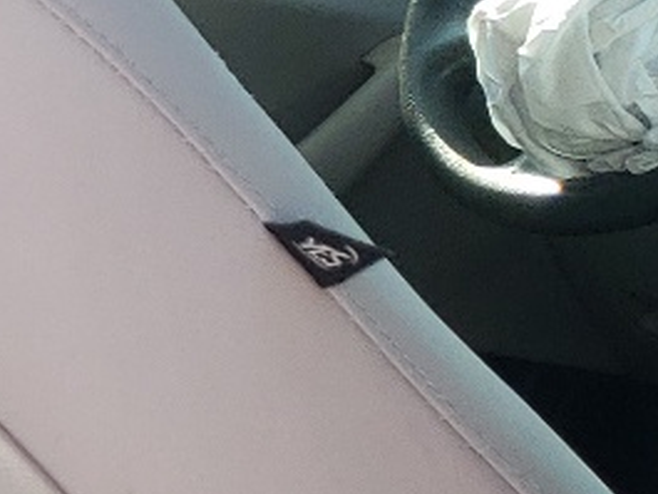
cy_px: 372
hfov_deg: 10.0
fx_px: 2986
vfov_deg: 9.4
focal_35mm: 157
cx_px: -1199
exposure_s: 1/204
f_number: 1.5
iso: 50
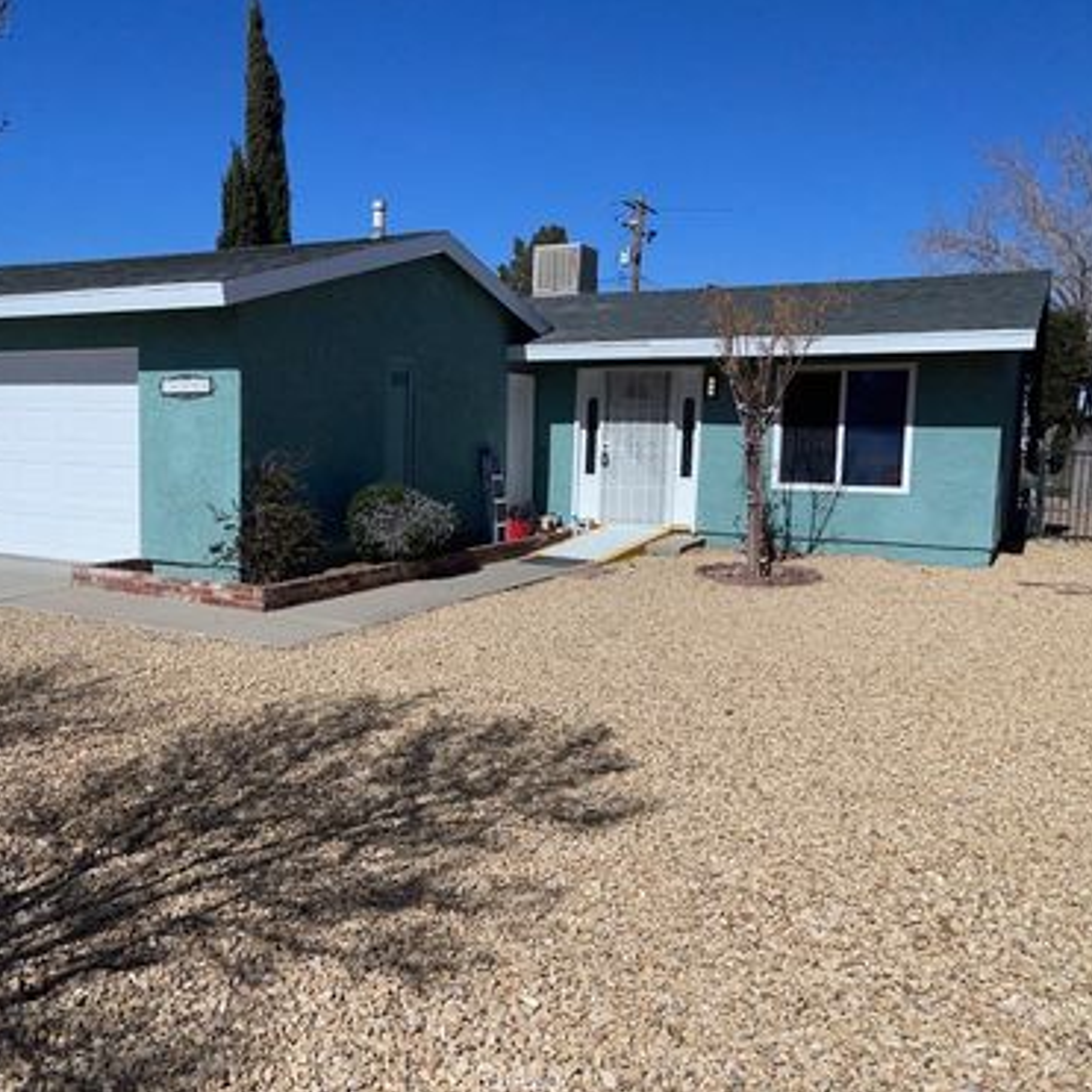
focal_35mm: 31
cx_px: 386
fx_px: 1106
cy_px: 546
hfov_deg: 51.8
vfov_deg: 52.5
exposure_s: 1/32258
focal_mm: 5.1
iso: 40
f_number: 1.6
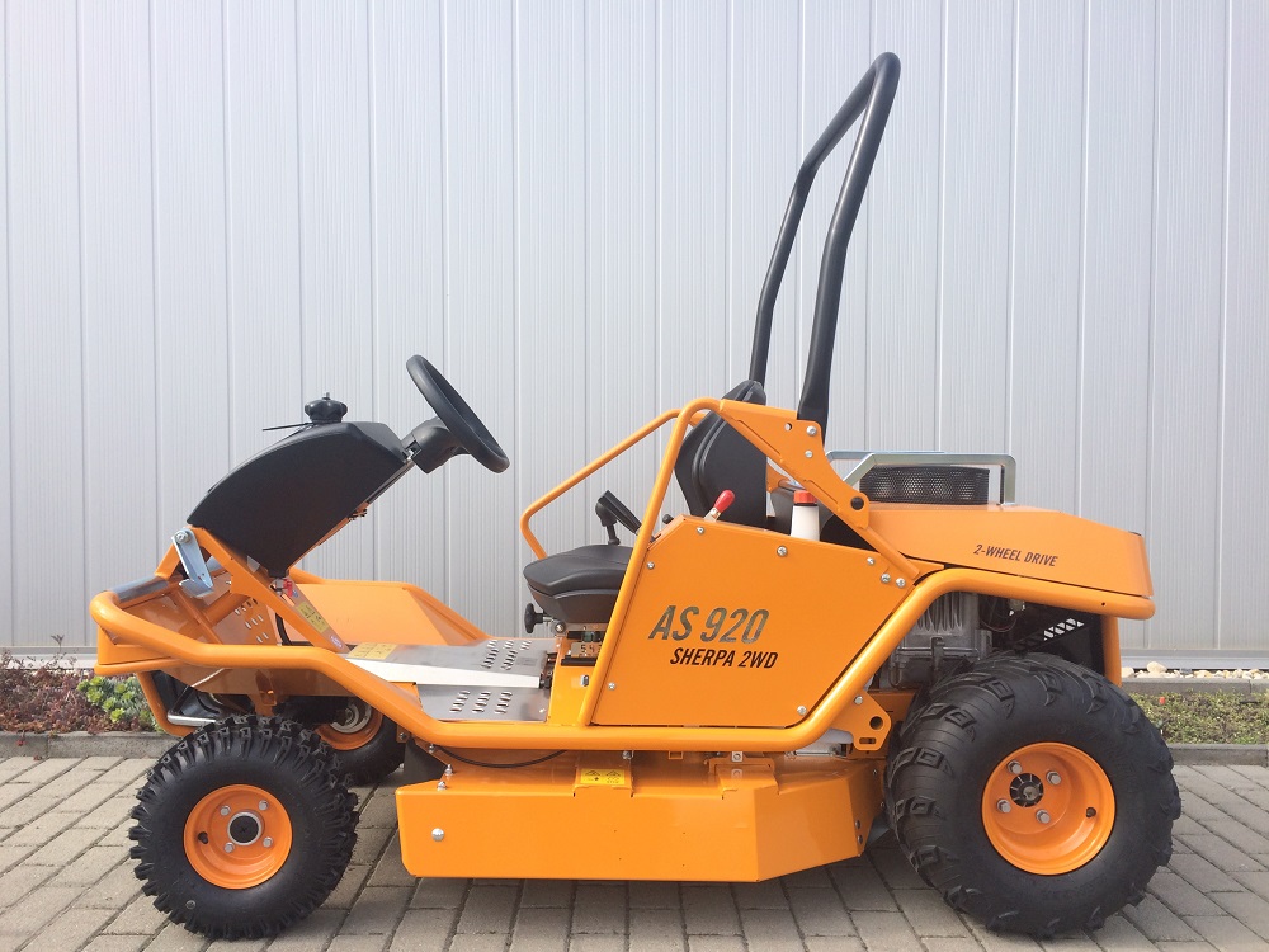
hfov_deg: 61.7
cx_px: 634
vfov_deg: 48.2
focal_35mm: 29
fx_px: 1063
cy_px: 476
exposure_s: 1/760
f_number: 2.2
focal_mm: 4.15
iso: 32
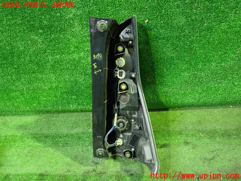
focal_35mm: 30
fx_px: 209
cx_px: 120
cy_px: 90
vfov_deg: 46.8
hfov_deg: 60.0
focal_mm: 5.4
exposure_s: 1/25
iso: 800
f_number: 2.3
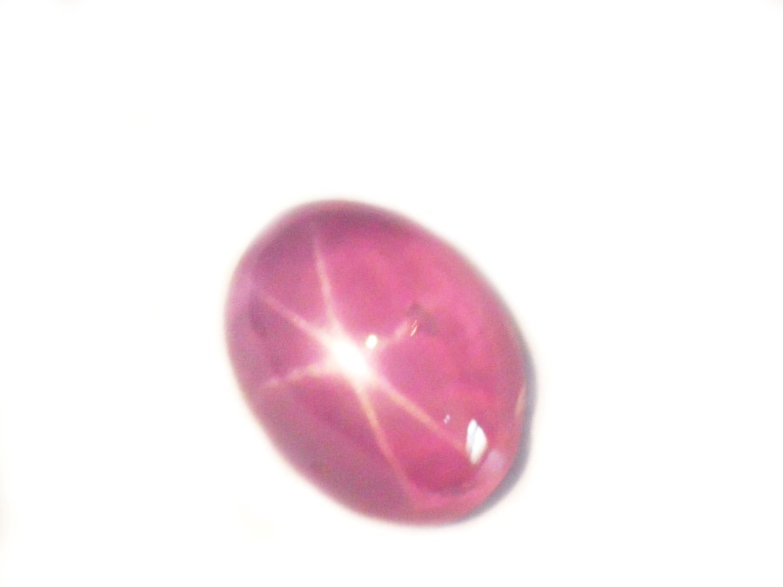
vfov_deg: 3.2
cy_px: 294
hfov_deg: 4.3
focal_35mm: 465
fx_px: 10518
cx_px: 392
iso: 1600
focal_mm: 83.7
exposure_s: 1/50
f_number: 5.7
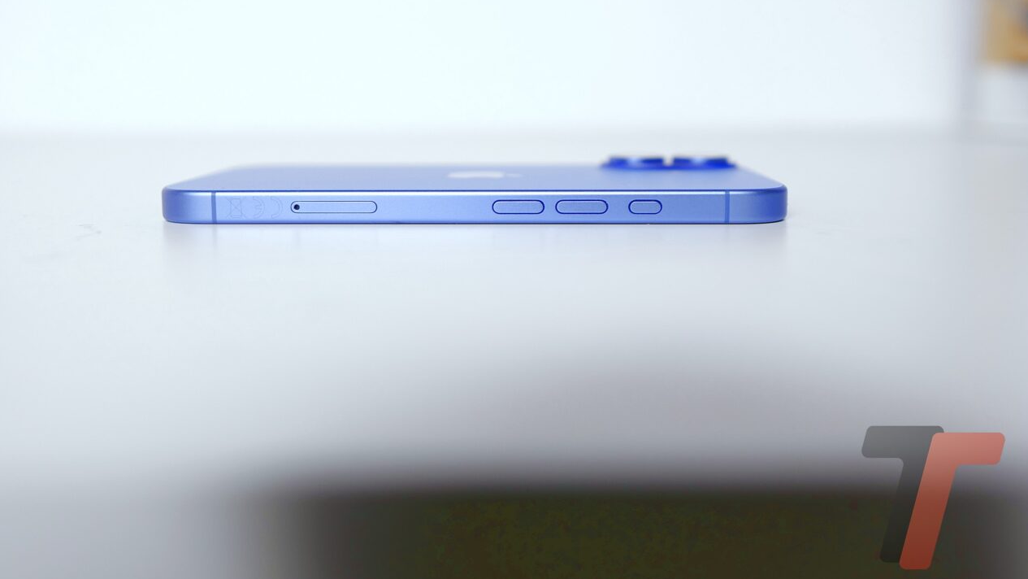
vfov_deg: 33.5
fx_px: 954
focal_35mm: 35
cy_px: 197
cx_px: 515
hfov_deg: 56.6
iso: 200
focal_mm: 16
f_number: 1.8
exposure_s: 1/100
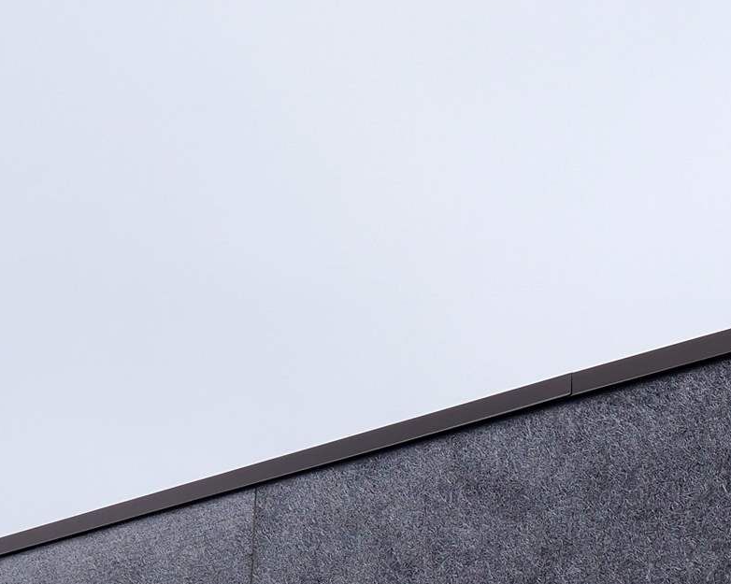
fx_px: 1492
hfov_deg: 25.3
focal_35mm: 69
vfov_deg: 18.6
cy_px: 957
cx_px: 833
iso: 100
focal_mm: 9
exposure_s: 1/200
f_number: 4
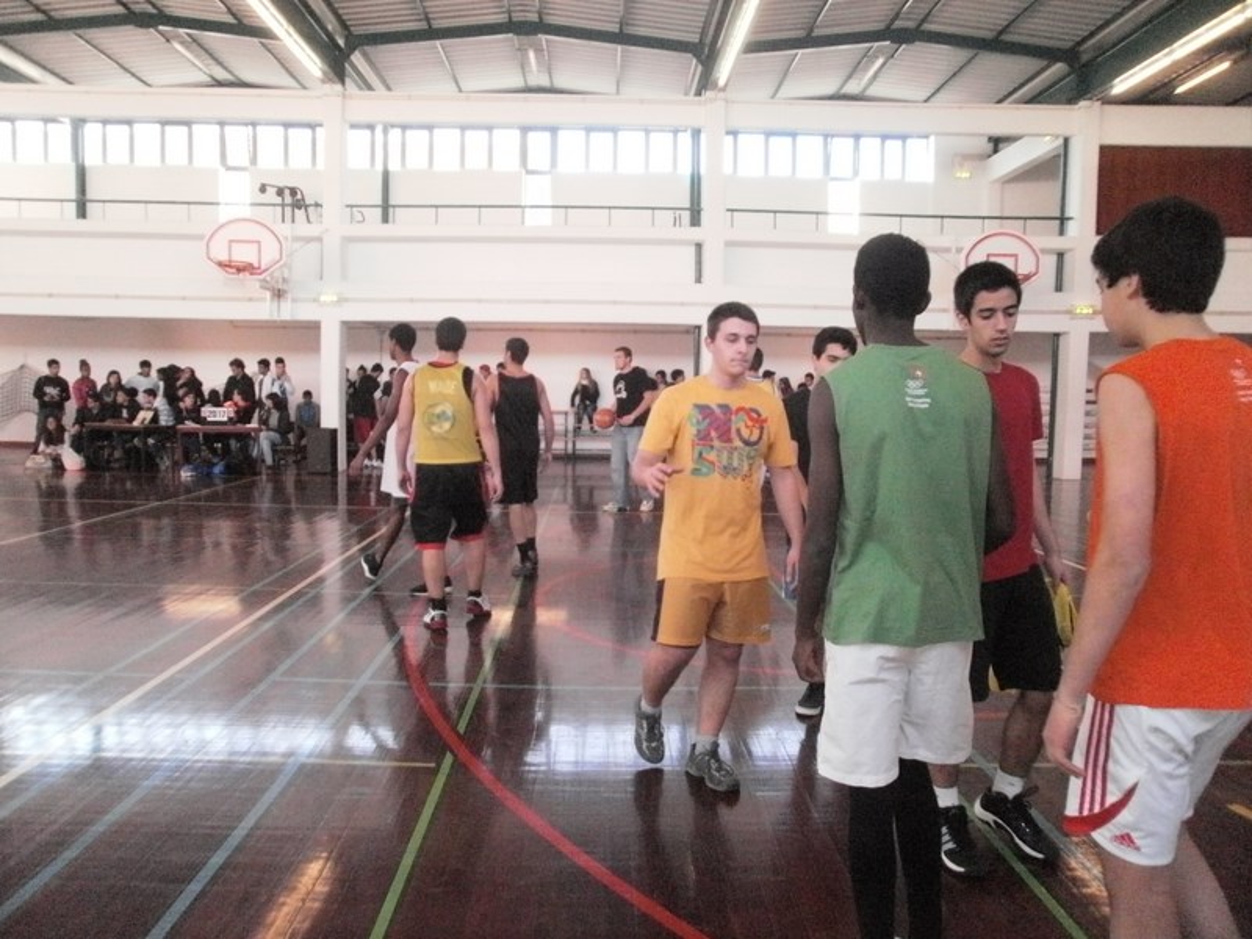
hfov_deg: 67.3
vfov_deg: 53.1
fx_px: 940
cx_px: 626
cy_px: 470
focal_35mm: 26
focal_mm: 4.65
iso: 800
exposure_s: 1/250
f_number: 2.6
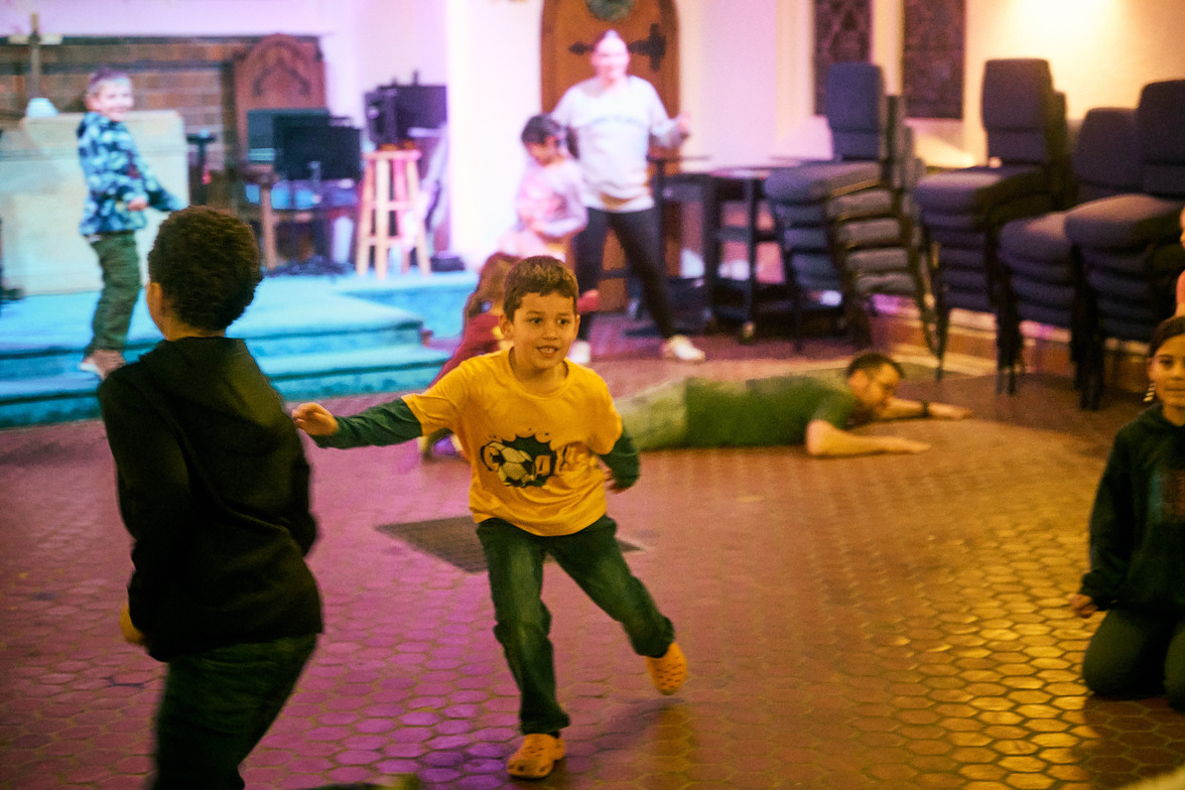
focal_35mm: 61
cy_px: 395
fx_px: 2008
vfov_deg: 22.3
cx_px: 592
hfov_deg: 32.9
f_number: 2.8
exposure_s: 1/125
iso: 3200
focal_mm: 61
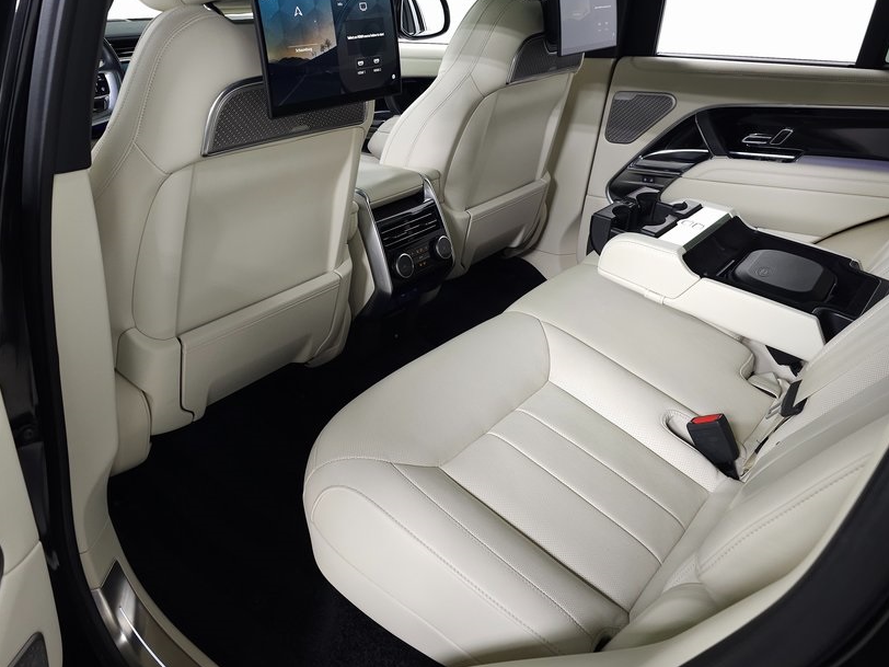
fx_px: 745
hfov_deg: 61.4
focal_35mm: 29
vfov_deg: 47.8
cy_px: 249
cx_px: 383
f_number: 1.7
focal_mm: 6.3
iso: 125
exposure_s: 1/60
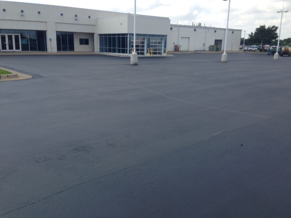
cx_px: 146
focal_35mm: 33
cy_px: 109
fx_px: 277
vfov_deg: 42.9
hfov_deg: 55.4
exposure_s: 1/874
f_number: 2.4
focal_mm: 4.12
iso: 50
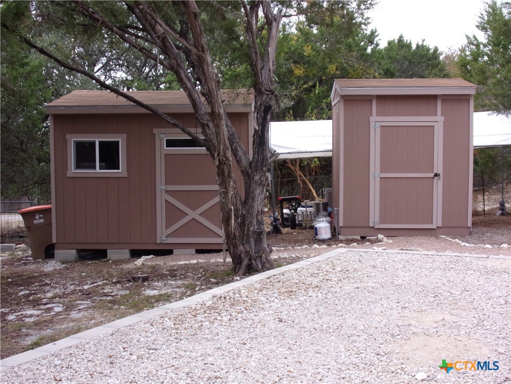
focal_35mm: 46
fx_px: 679
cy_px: 192
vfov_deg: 31.5
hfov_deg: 41.2
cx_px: 256
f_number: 4.1
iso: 80
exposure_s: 1/160
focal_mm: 8.3
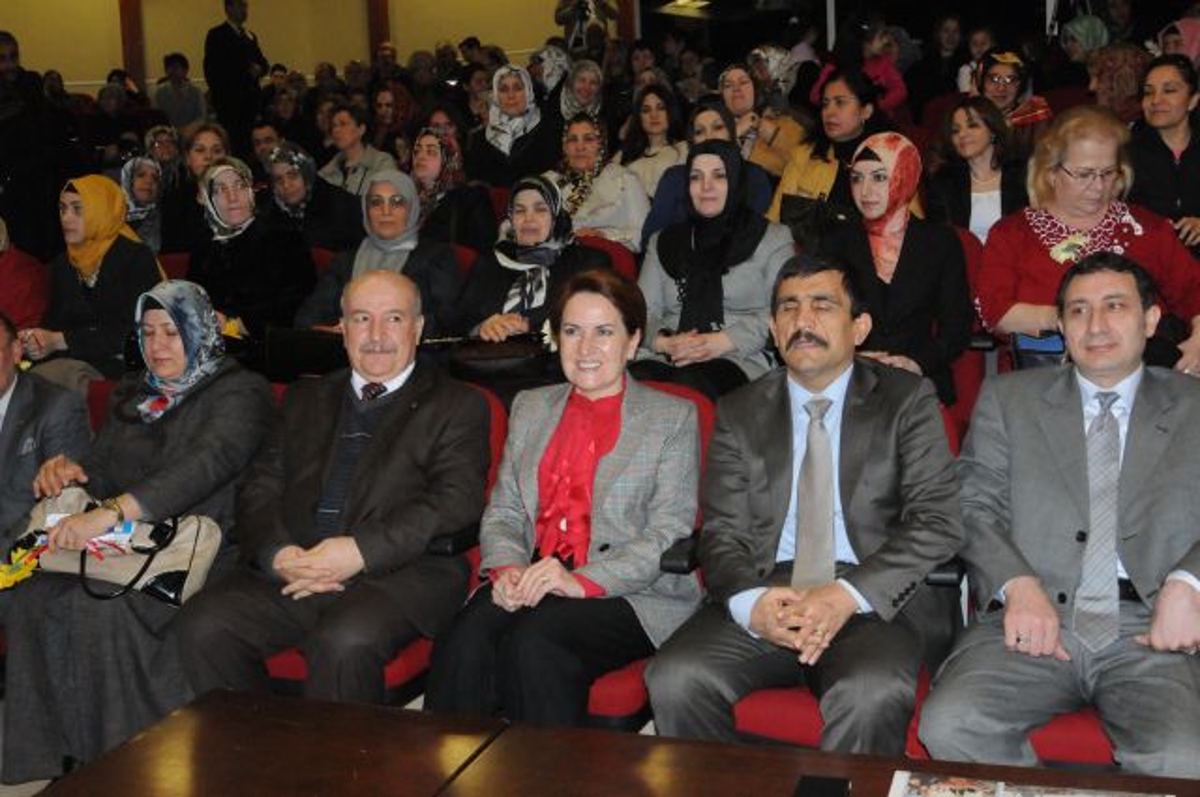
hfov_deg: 53.2
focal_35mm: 36
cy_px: 398
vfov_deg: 36.8
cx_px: 600
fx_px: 1198
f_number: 7.1
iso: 3200
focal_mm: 24
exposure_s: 1/60
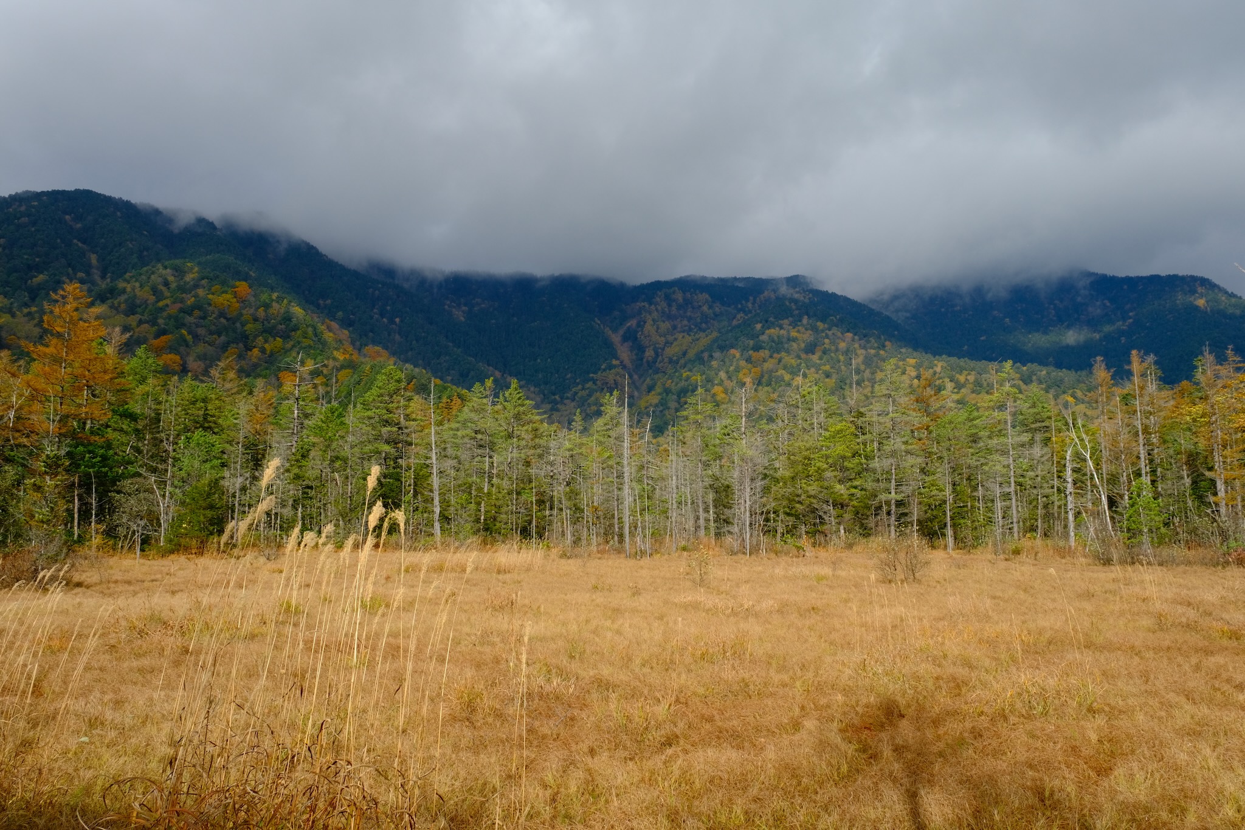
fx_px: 934
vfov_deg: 47.9
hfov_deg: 67.4
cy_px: 415
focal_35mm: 27
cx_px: 622
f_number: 8
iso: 320
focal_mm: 18
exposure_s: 1/500
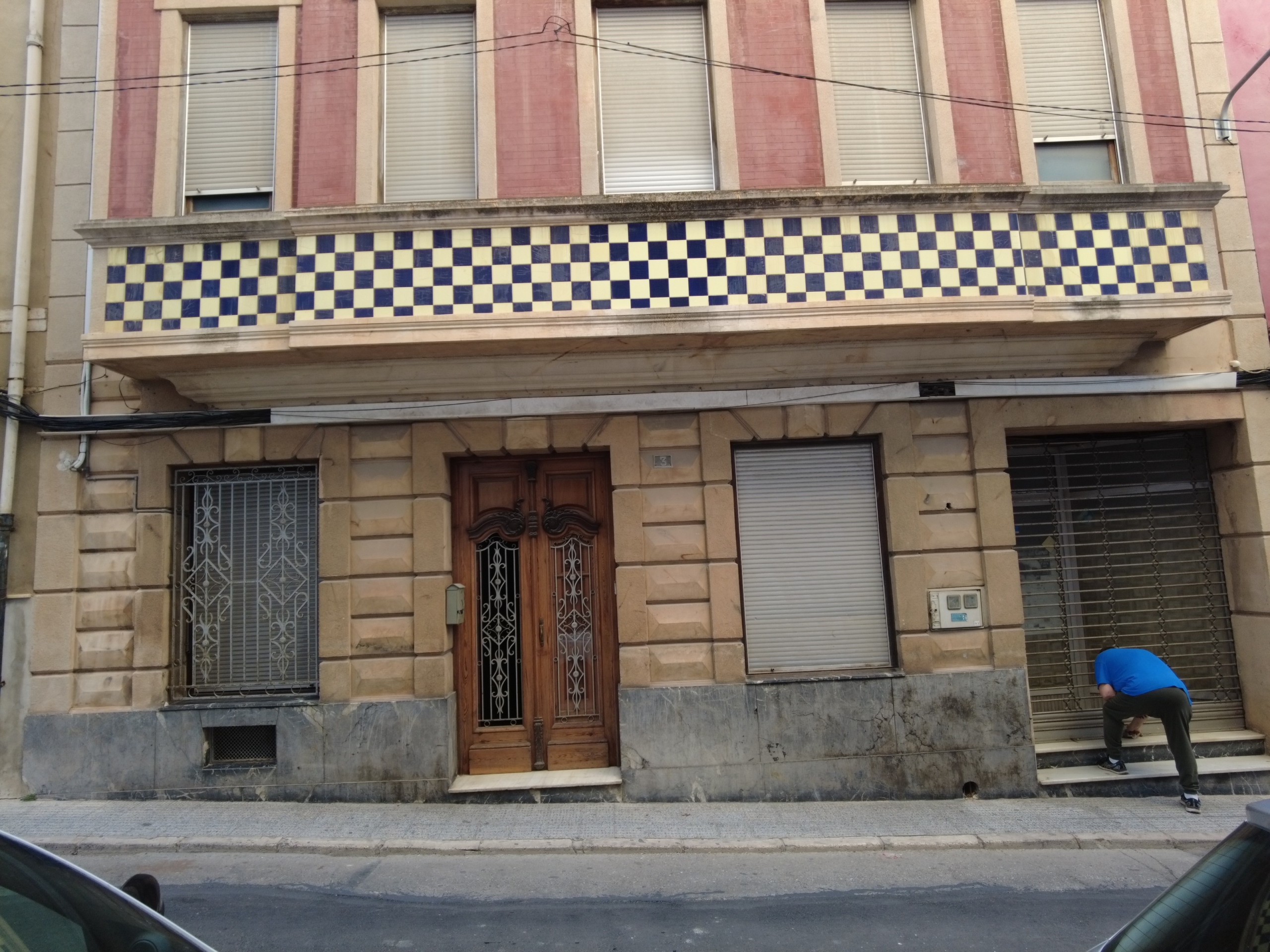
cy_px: 476
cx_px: 635
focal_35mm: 20
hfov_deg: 81.7
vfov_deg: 66.0
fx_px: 734
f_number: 1.8
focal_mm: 4.4
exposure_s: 1/50
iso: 100
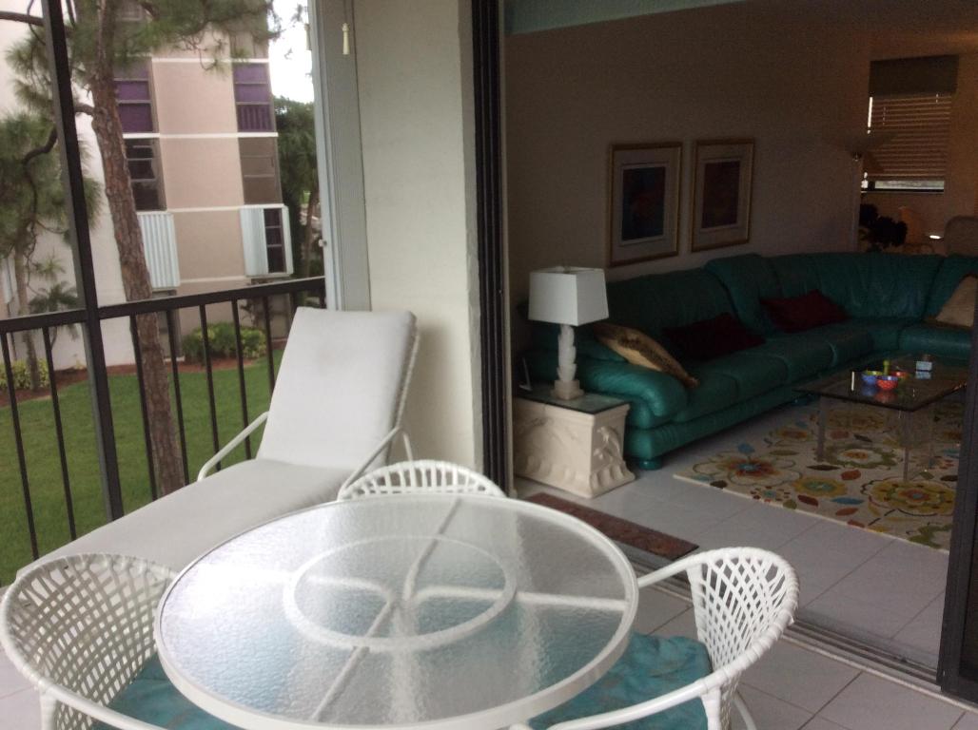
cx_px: 489
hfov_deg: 56.9
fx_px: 903
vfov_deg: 44.1
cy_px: 365
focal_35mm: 32
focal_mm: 3.3
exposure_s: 1/120
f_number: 2.4
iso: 32
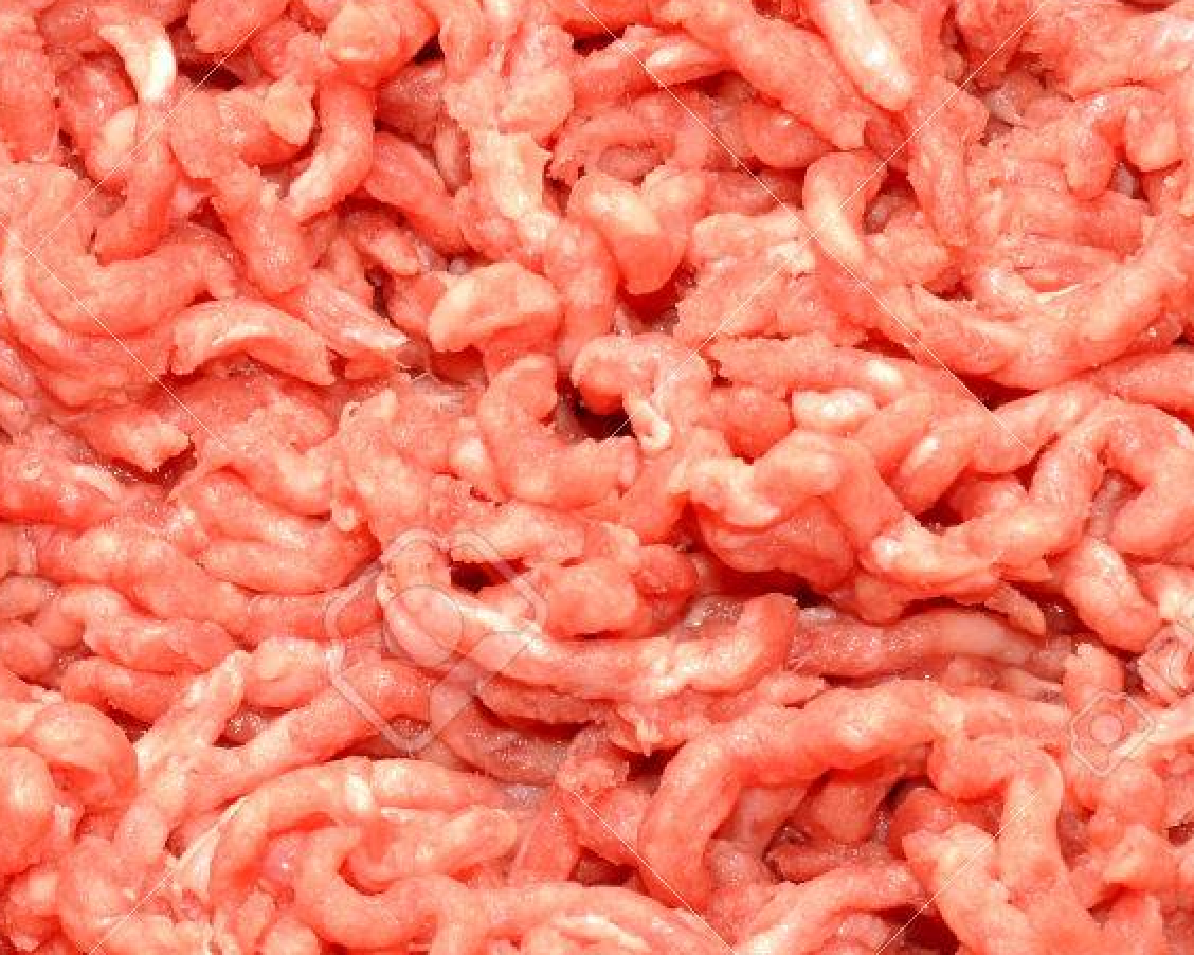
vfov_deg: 6.8
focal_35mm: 227
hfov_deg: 8.5
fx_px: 8020
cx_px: 30
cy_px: 549
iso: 200
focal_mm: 70
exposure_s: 1/60
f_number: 18
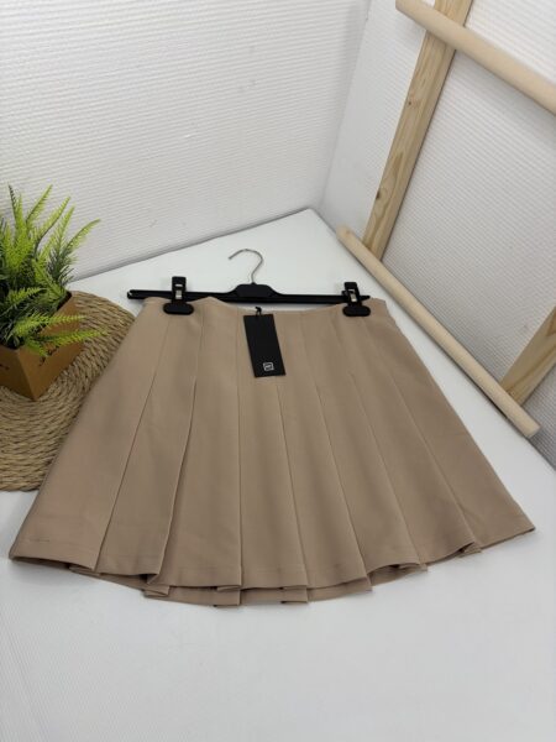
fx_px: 557
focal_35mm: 26
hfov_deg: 53.1
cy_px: 371
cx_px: 278
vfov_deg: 67.3
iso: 50
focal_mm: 5.96
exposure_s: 1/489
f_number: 1.6
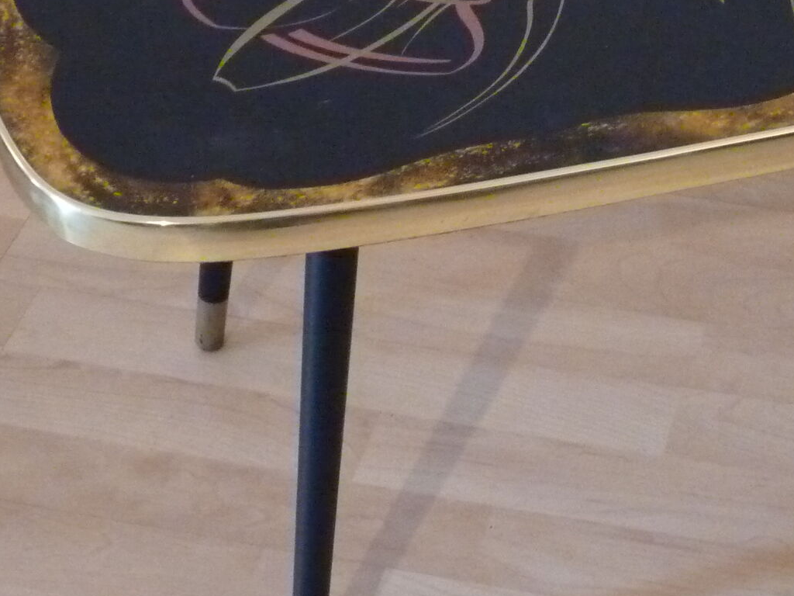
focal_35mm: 100
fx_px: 2294
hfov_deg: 19.2
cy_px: 234
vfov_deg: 14.8
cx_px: 755
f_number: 3
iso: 800
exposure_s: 1/25
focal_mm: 7.2
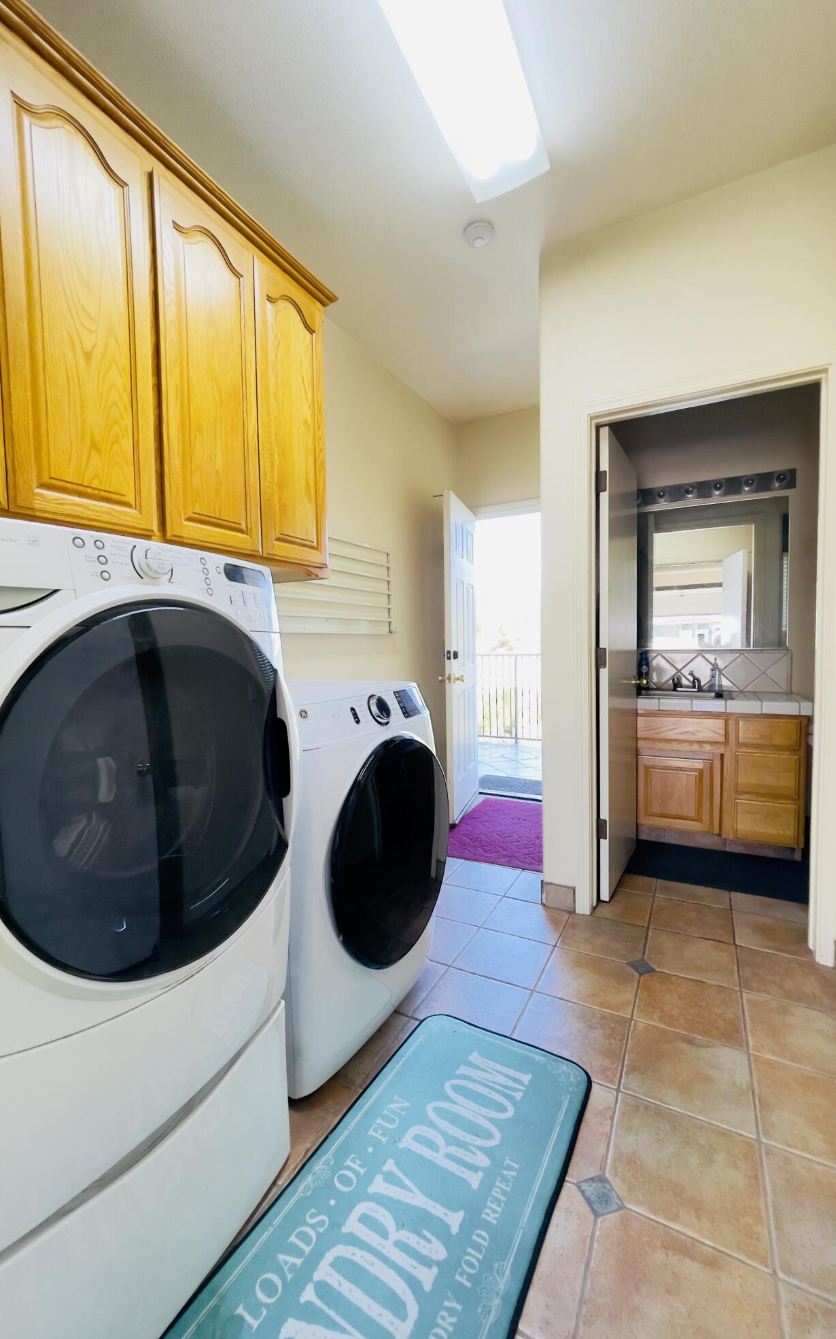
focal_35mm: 14
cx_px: 396
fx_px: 511
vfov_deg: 105.3
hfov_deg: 78.6
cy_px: 679
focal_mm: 1.54
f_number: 2.4
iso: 200
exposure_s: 1/120
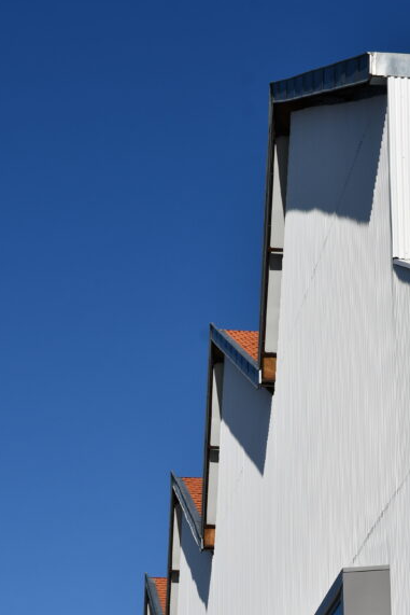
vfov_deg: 17.9
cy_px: 494
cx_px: 308
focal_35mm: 113
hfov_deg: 12.1
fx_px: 1929
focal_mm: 42
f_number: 11
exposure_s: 1/500
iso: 100
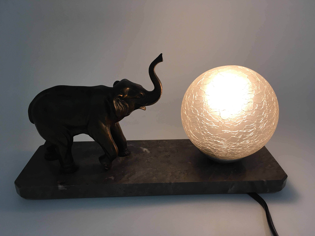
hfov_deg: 61.7
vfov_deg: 48.2
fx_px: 264
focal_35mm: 29
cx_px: 158
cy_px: 118
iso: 40
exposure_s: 1/33
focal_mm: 4.15
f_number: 2.2
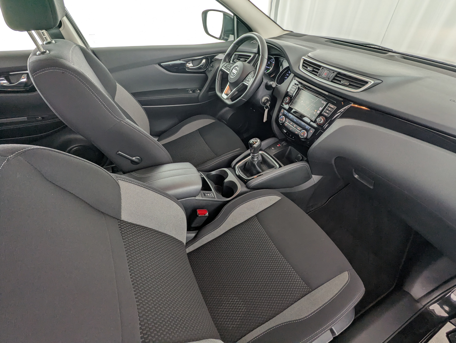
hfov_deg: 94.4
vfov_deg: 78.2
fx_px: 211
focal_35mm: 16
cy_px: 172
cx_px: 228
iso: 72
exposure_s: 1/36.9
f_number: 2.2
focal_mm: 2.35
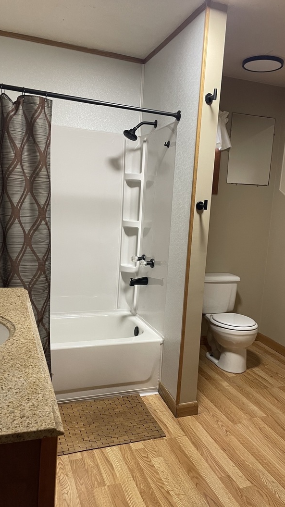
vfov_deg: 66.1
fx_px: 390
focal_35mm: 29
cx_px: 151
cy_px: 259
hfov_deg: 40.1
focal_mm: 4.2
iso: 160
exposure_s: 1/60
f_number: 1.6
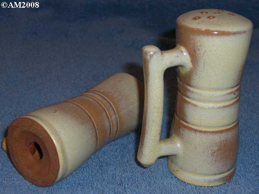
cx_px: 130
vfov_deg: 22.3
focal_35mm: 66
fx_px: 494
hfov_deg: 29.4
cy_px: 97
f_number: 7.6
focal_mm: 13.7
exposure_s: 1/30
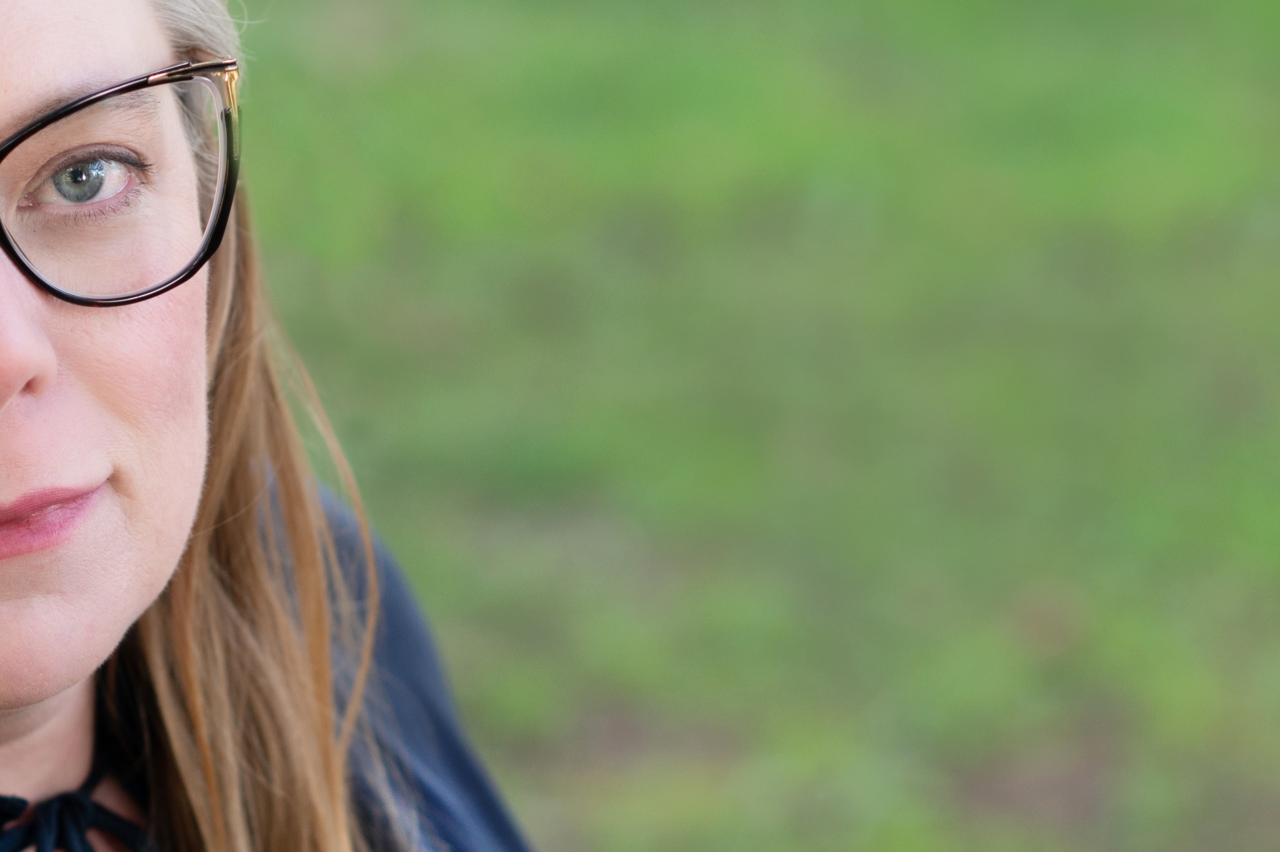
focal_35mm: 195
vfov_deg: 7.0
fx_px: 6929
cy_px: 496
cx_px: 221
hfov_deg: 10.5
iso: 250
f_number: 2.8
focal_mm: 85
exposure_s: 1/200
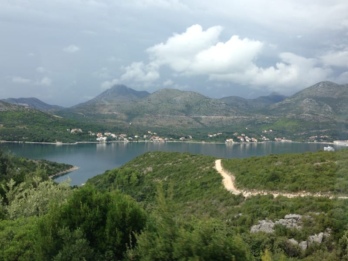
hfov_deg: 55.4
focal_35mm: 33
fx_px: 332
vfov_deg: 42.9
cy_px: 130
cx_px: 174
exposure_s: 1/444
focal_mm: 4.12
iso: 50
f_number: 2.4
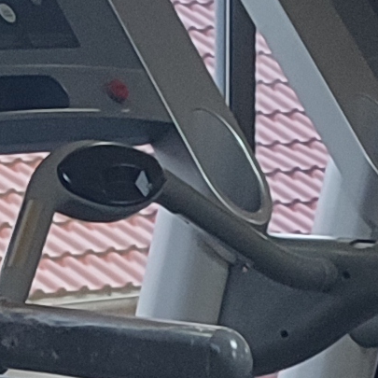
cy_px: 638
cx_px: 82
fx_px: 2693
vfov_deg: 7.8
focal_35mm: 218
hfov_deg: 8.0
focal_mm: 6.04
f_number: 1.9
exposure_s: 1/25
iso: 193
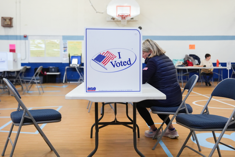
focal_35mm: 45
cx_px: 118
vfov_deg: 29.9
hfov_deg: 43.6
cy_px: 78
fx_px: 294
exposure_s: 1/500
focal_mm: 45
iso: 2000
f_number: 2.8
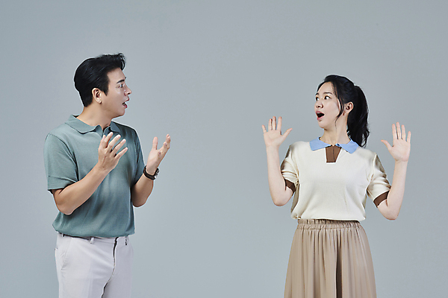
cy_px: 149
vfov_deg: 15.2
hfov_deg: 22.6
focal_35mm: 90
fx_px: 1120
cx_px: 224
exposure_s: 1/125
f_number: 14
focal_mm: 90
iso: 100
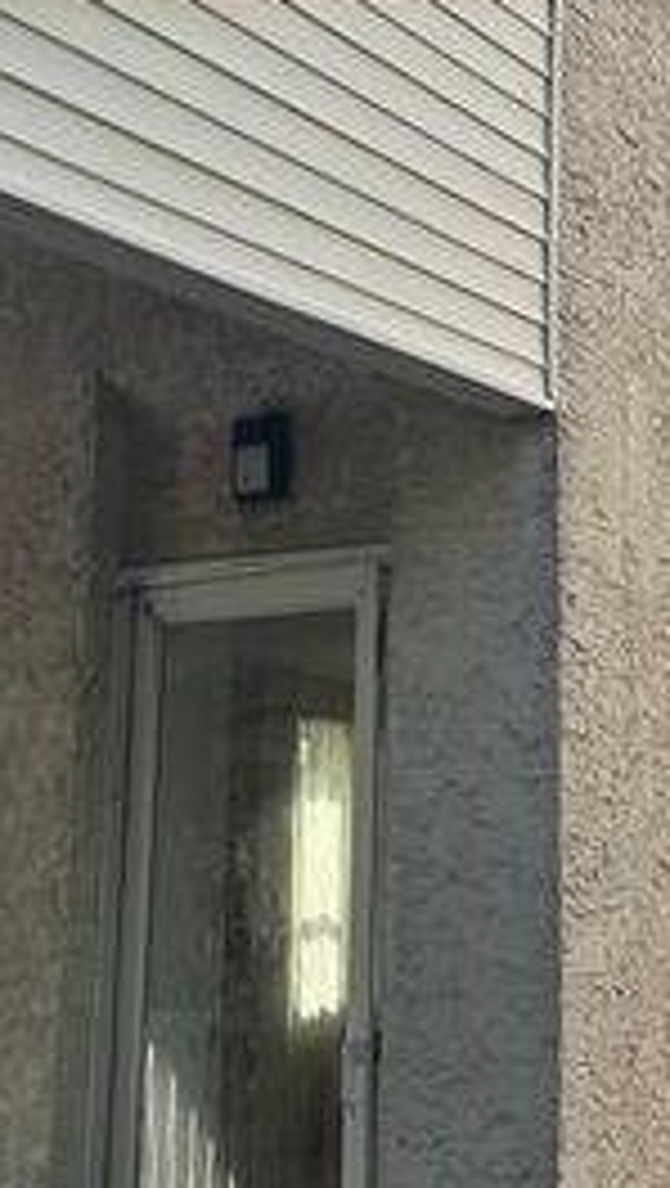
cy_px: 538
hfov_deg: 18.2
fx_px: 2079
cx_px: 508
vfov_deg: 31.8
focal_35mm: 66
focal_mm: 6.86
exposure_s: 1/1916
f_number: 1.78
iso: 80
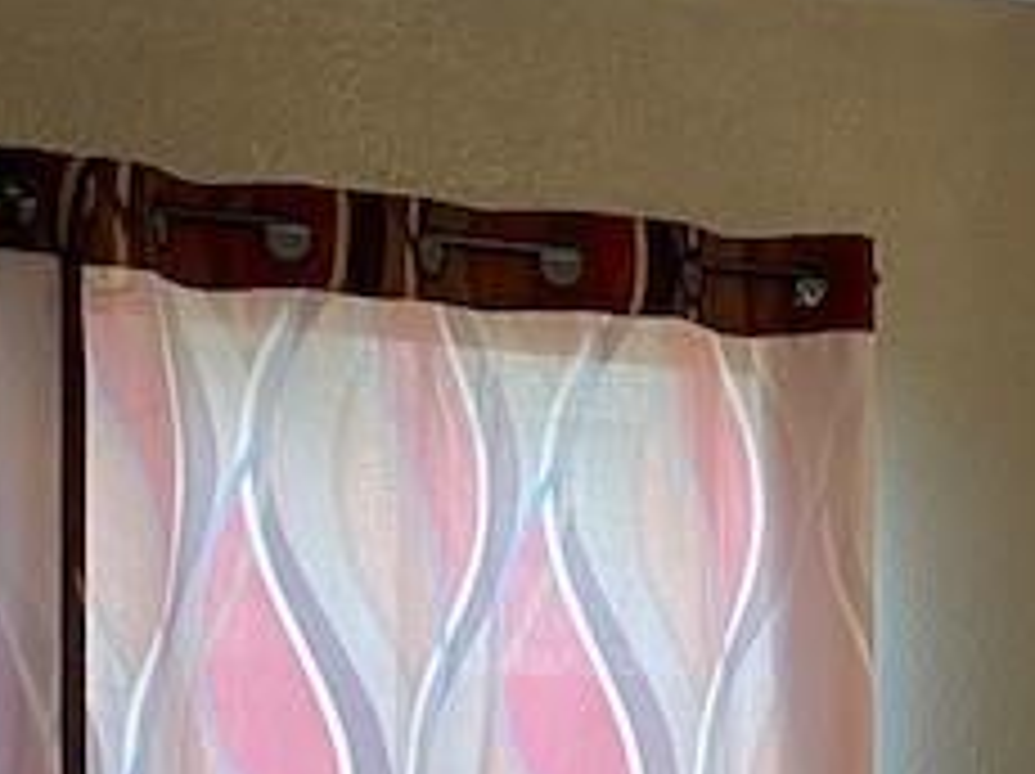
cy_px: 1035
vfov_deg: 10.0
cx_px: 1080
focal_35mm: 145
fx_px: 4331
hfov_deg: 13.4
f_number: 1.8
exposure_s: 1/60
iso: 160
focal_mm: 4.25
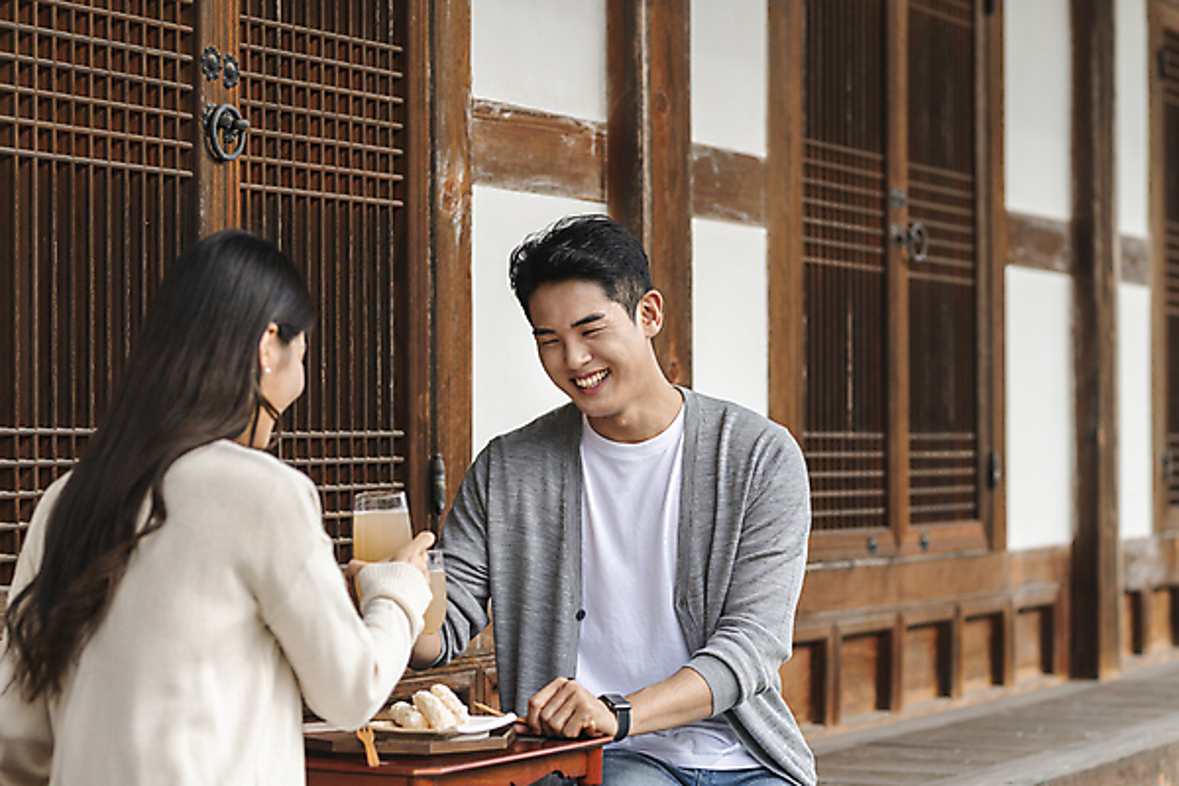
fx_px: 2784
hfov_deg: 23.9
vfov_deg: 16.1
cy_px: 393
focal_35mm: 85
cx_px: 590
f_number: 2.8
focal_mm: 85
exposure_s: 1/500
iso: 125
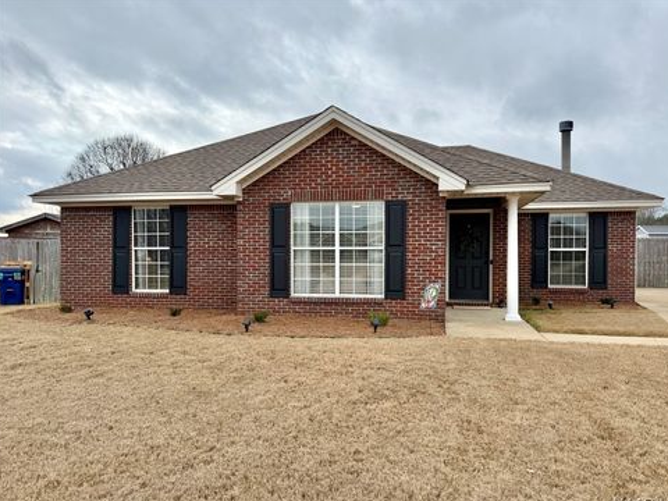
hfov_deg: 69.4
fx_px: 482
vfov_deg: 54.9
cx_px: 344
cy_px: 258
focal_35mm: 25
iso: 80
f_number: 1.78
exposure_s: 1/4405
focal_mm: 6.76
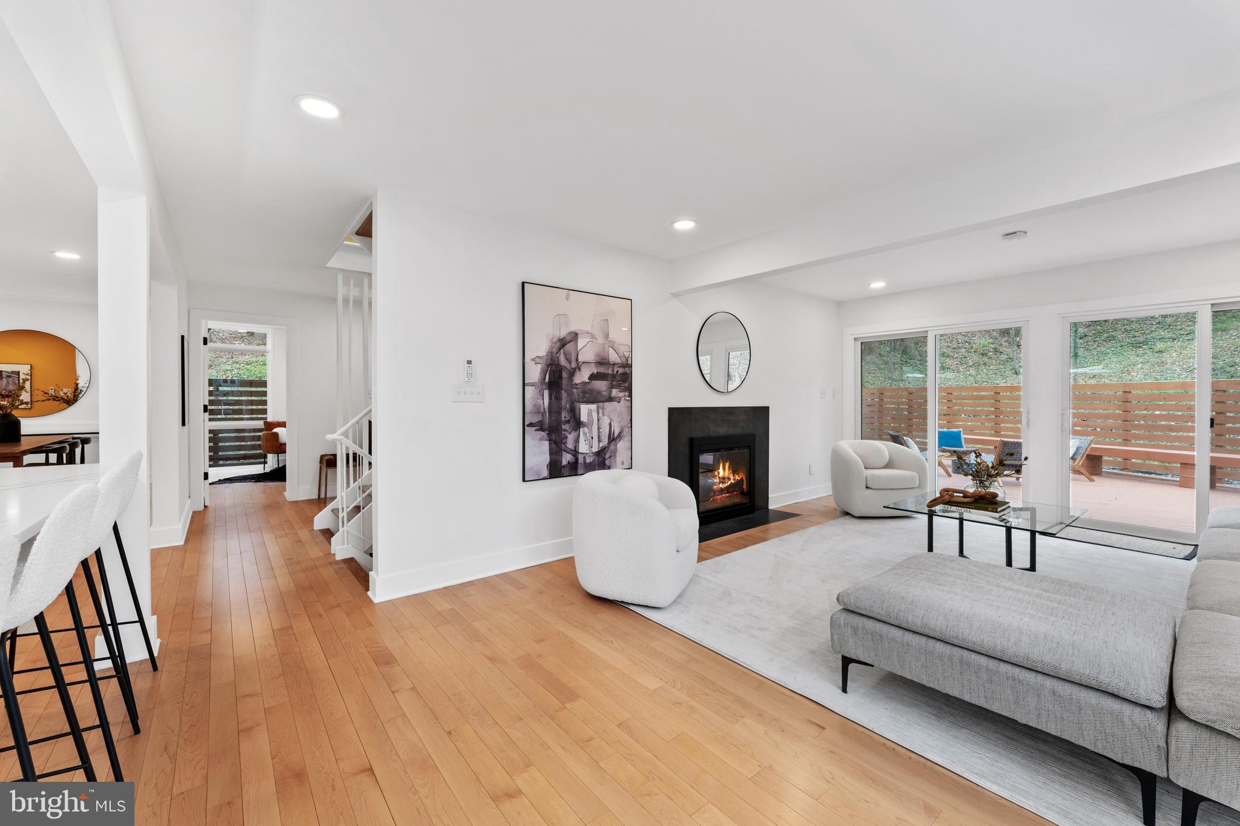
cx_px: 620
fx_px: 482
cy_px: 413
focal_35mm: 14
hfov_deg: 104.3
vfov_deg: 81.2
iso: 250
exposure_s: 1/4
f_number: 11
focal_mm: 14
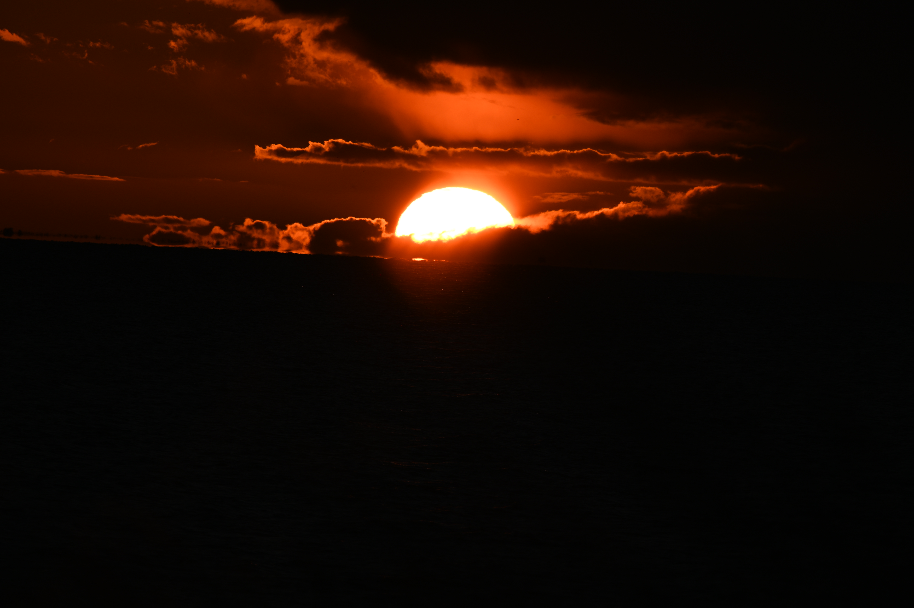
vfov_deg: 2.7
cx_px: 457
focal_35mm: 500
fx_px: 12686
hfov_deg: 4.1
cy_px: 304
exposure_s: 1/1000
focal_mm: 500
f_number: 16
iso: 100
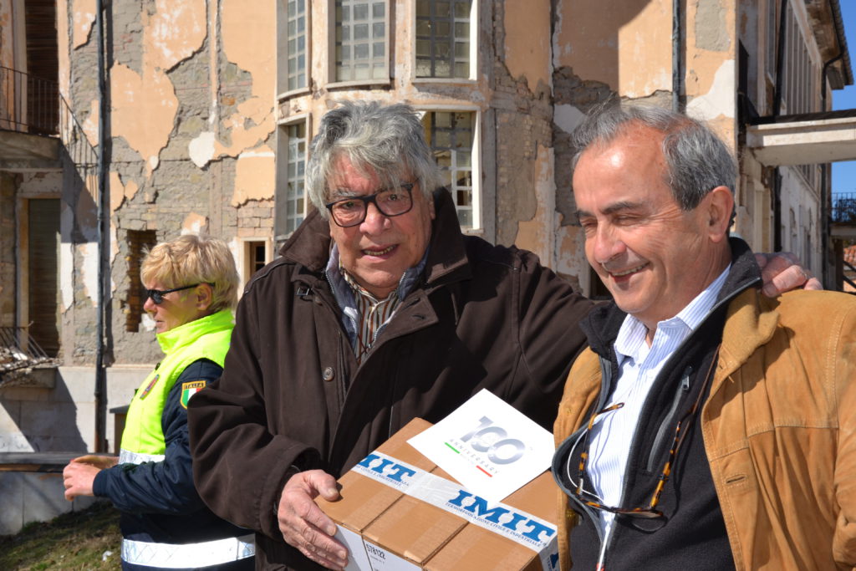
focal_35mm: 51
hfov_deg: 38.9
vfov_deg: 26.5
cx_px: 428
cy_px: 286
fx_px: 1213
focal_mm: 34
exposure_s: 1/200
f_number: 11
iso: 100
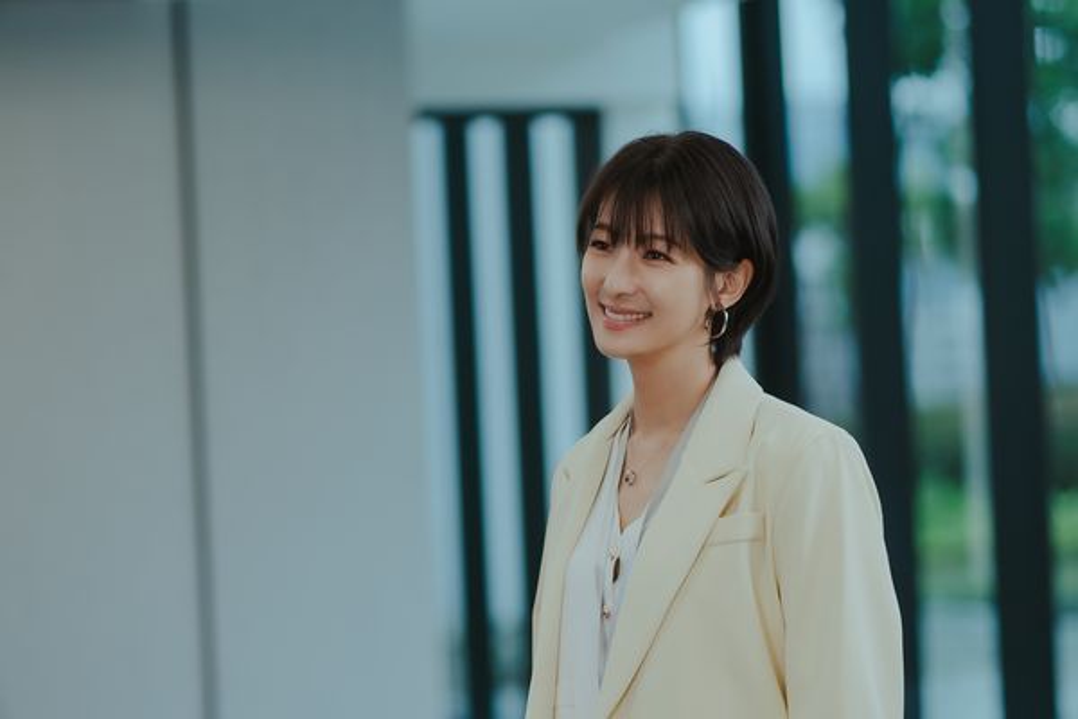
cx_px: 539
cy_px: 360
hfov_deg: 16.1
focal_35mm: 127
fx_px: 3803
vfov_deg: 10.8
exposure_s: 1/200
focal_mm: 85
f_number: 2
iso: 400
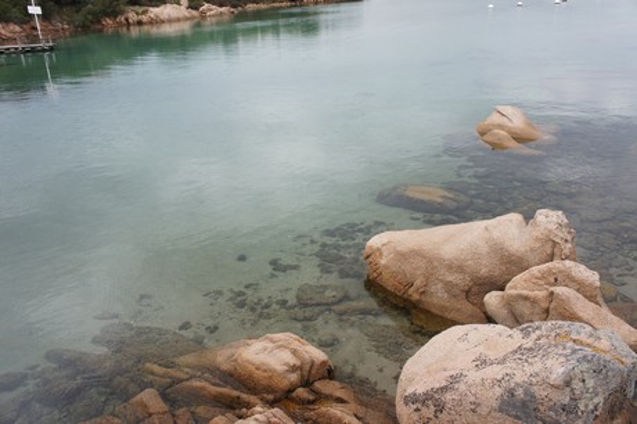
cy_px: 212
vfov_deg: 43.5
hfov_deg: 62.0
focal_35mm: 30
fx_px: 530
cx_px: 318
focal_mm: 20
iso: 200
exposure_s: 1/80
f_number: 5.6
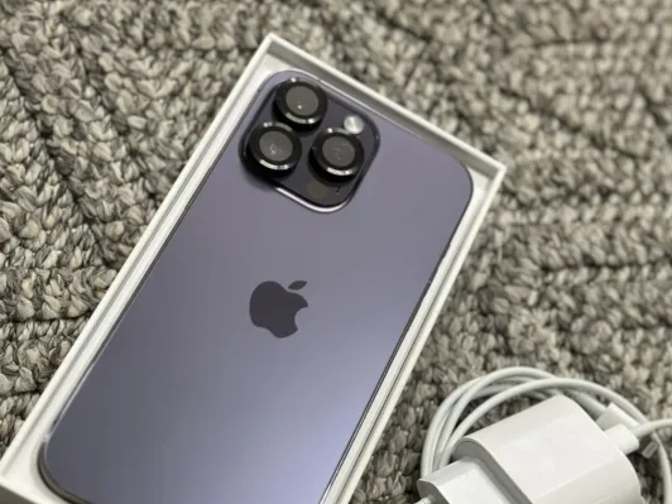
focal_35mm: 65
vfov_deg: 22.4
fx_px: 1262
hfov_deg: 29.8
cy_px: 357
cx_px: 340
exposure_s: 1/50
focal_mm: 6.86
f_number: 1.78
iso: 125
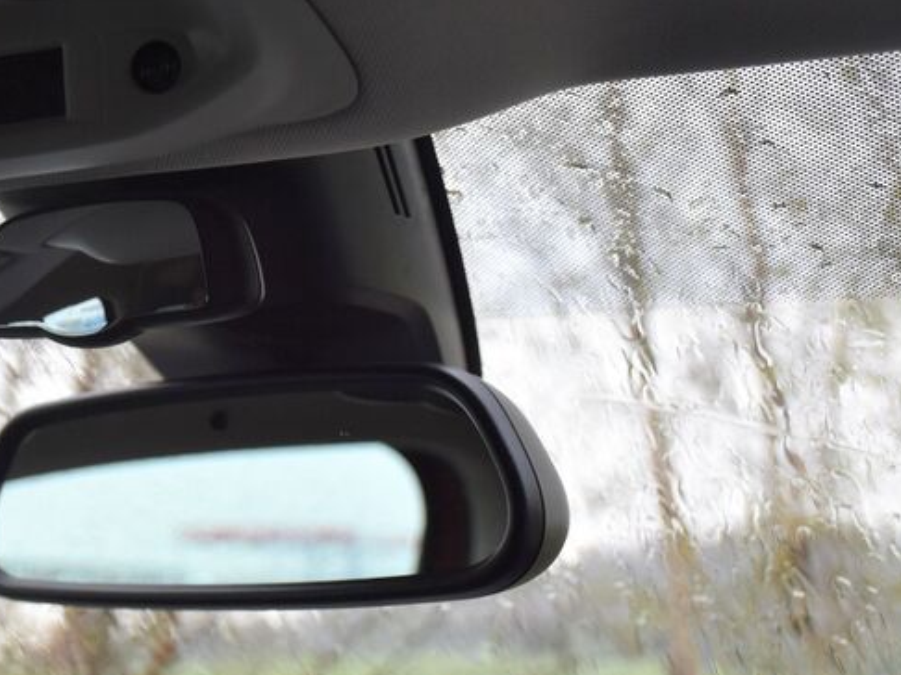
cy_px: 169
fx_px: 2002
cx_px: 65
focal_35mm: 77
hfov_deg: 24.5
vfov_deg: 19.0
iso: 400
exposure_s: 1/60
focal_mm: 27
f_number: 4
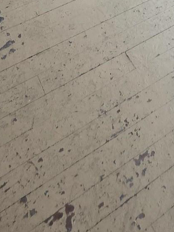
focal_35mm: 54
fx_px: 362
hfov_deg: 27.0
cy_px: -200
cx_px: 76
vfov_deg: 21.1
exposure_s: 1/60
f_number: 1.9
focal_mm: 2.2
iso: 250
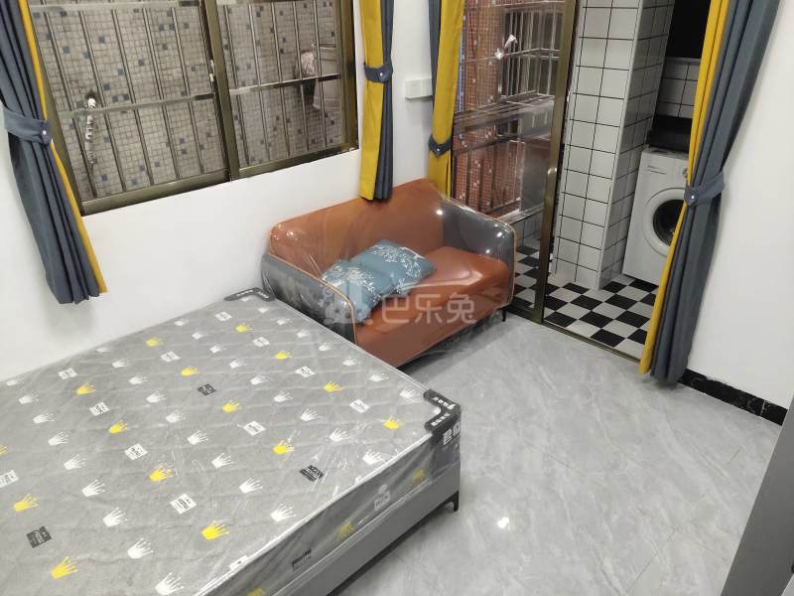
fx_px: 665
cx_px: 397
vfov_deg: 48.2
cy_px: 298
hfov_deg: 61.7
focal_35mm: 29
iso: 354
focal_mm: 4.27
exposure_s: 1/50
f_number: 1.8
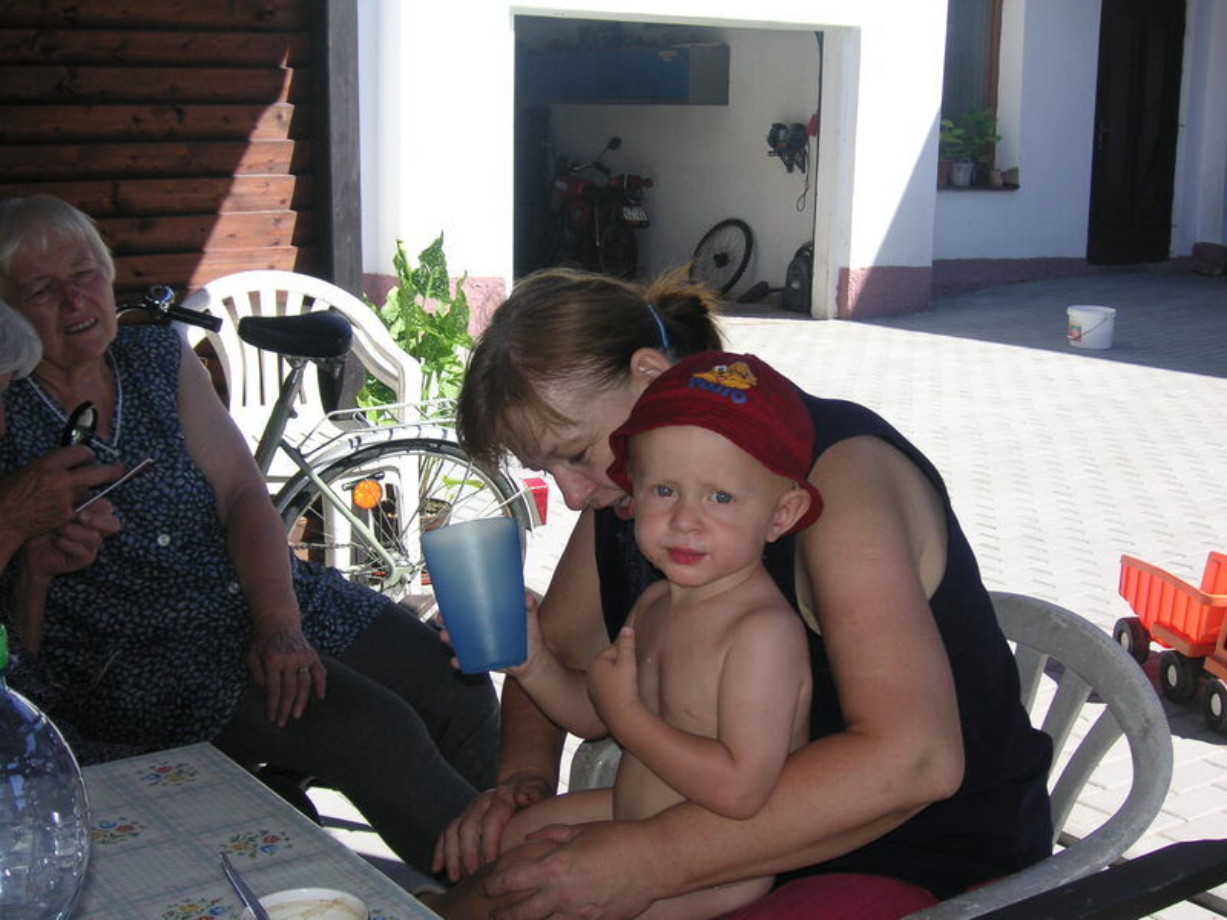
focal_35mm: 47
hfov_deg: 40.4
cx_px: 614
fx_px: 1666
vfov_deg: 30.9
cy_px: 460
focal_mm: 7.8
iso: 50
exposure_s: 1/350
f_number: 3.3
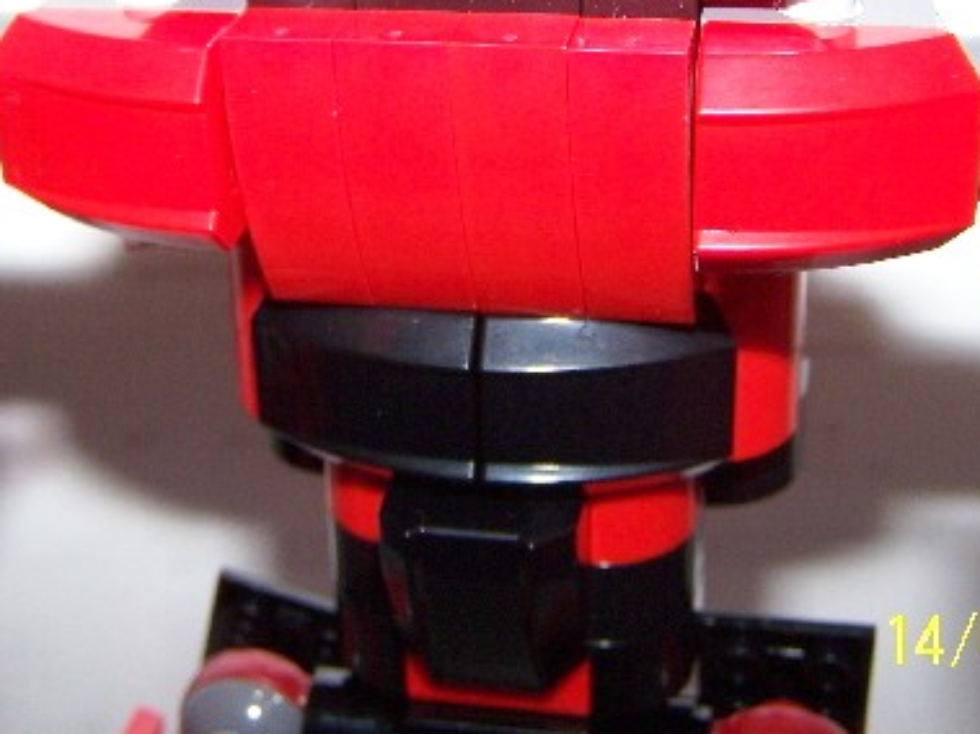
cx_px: 474
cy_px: 174
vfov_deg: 22.7
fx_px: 1811
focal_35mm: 64
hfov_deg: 30.3
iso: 80
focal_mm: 6.3
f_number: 2.8
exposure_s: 1/60
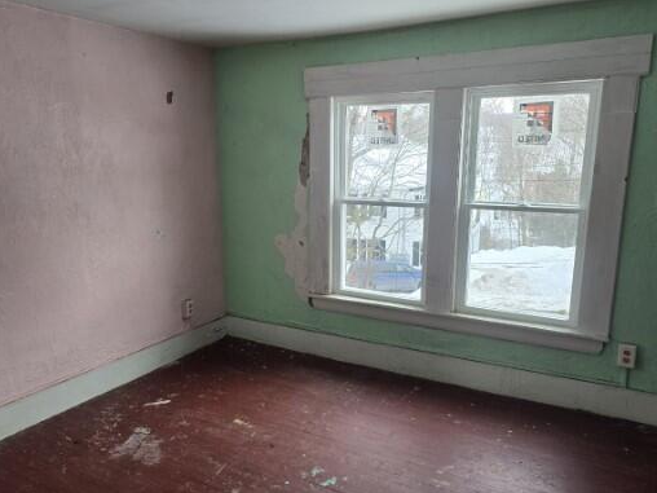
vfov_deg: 48.2
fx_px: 550
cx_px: 305
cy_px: 268
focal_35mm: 29
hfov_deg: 61.6
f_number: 1.7
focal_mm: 6.3
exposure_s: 1/180
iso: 160
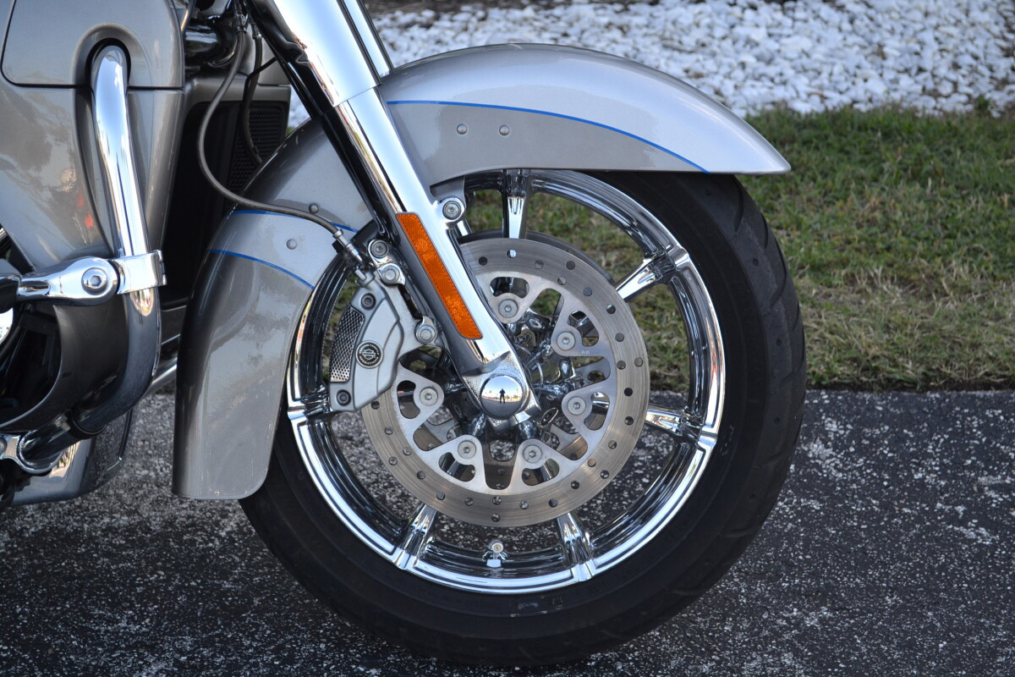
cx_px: 508
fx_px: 1903
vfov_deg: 20.2
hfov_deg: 29.9
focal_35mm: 68
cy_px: 338
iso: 180
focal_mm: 45
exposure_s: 1/125
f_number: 5.6
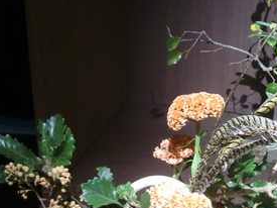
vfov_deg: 24.3
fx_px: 480
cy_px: 138
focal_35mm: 60
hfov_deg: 31.5
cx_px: 217
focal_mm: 5.8
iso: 400
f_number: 2.7
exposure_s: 1/20
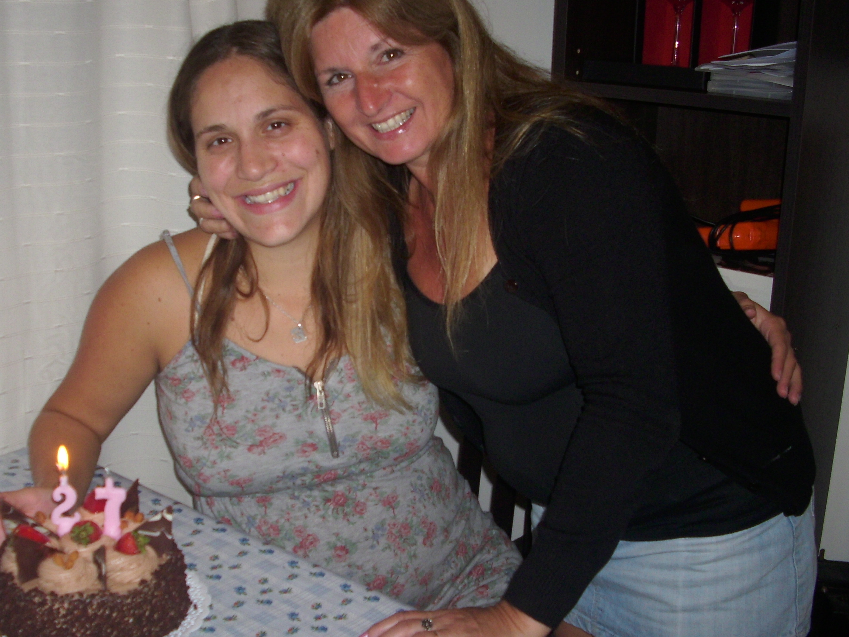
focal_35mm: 42
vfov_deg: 34.4
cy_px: 320
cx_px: 353
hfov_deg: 44.6
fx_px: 1030
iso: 50
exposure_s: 1/30
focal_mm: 6.2
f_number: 2.8
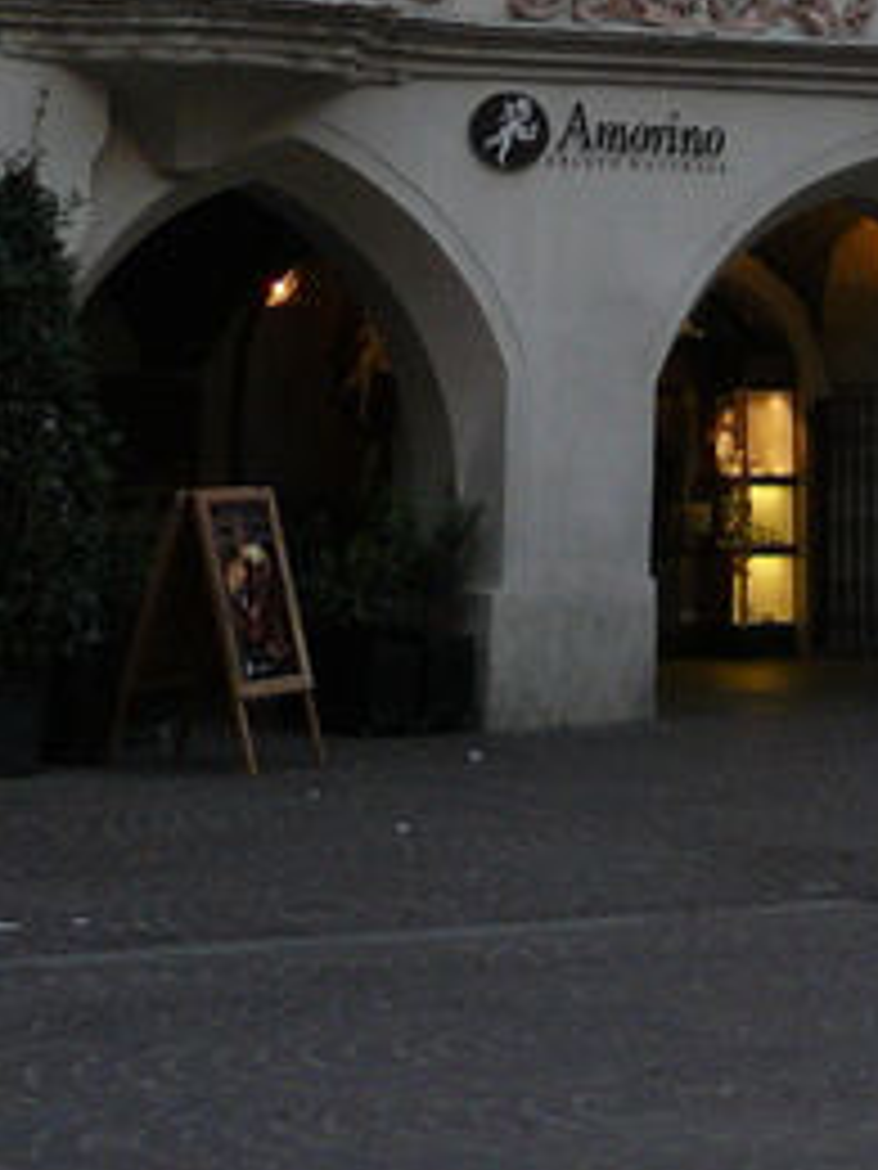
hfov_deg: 11.1
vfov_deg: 13.4
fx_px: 4498
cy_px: -882
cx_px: 788
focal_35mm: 133
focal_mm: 6
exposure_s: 1/60
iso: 100
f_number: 2.8
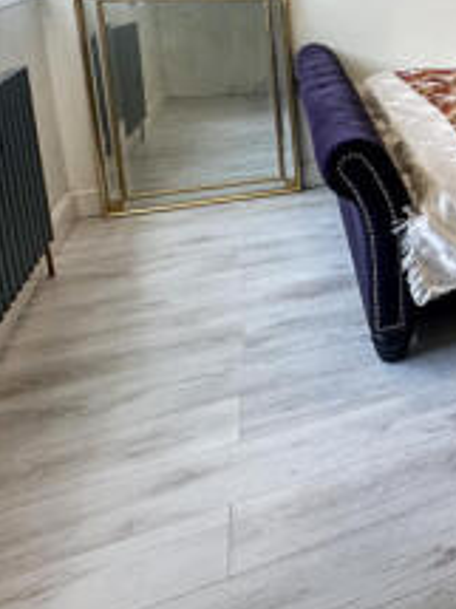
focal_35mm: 38
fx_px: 668
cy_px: 84
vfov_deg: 45.3
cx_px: 642
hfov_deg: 28.3
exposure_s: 1/100
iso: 160
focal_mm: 2.22
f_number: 2.2
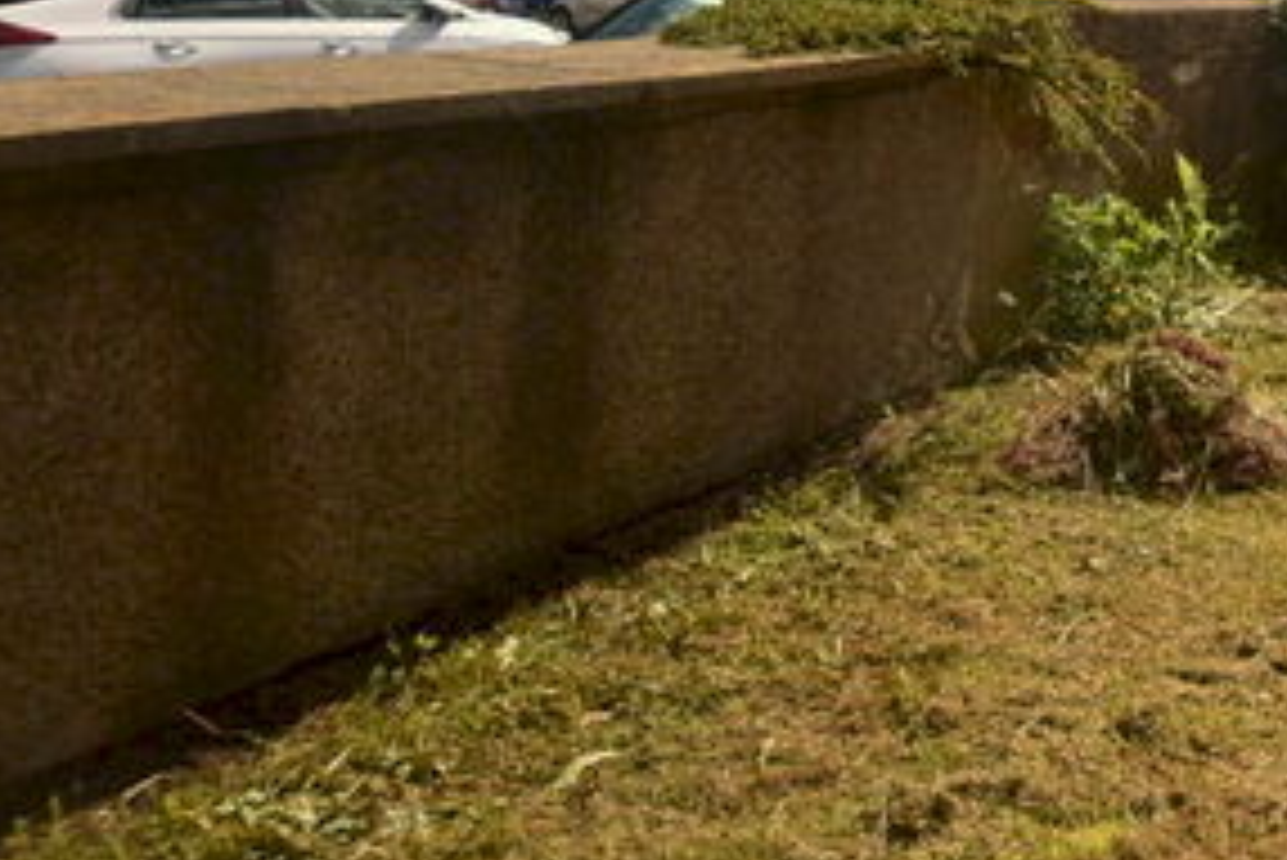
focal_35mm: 44
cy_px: -97
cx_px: 1242
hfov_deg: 39.9
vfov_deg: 27.8
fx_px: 1574
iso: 100
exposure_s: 1/800
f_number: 5.6
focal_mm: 12
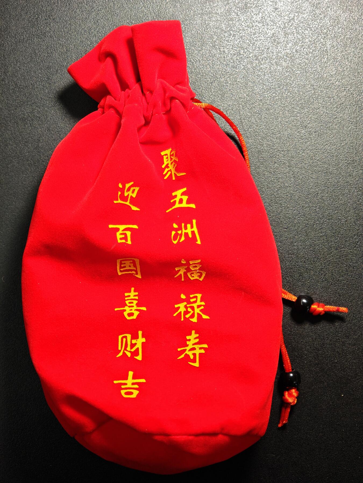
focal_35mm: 60
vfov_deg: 32.2
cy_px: 242
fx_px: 839
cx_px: 182
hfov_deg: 24.4
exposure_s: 1/100
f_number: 2
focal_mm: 9
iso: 1000
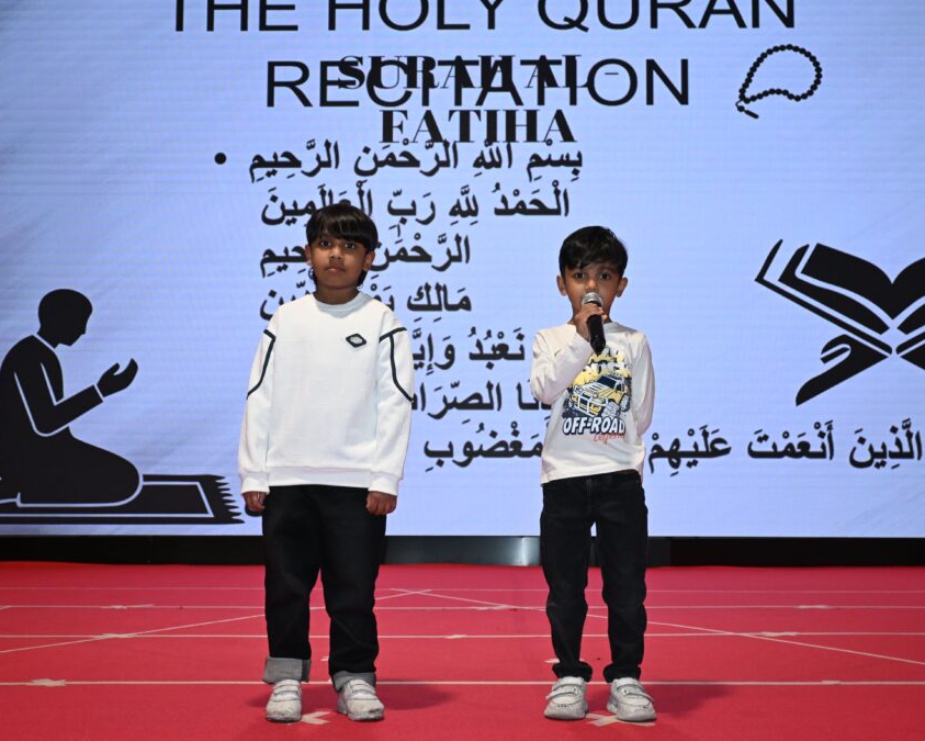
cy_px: 367
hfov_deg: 37.6
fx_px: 1358
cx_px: 477
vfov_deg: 30.5
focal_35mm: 50
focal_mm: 29
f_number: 4.8
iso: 1250
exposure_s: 1/200
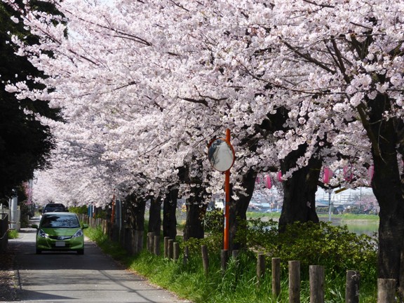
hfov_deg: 10.4
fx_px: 2229
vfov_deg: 7.8
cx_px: 202
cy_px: 152
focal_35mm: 191
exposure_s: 1/200
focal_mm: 30.9
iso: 80
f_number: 5.6
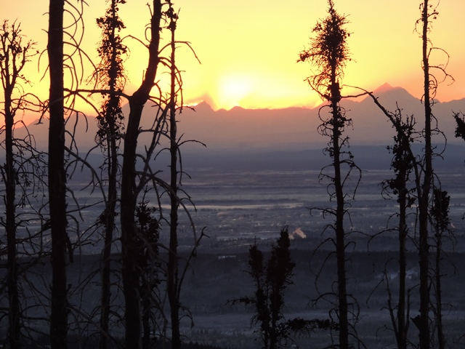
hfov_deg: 7.9
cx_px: 232
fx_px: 3358
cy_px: 174
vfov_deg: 5.9
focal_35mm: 250
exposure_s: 1/500
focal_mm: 44.5
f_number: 4.7
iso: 400
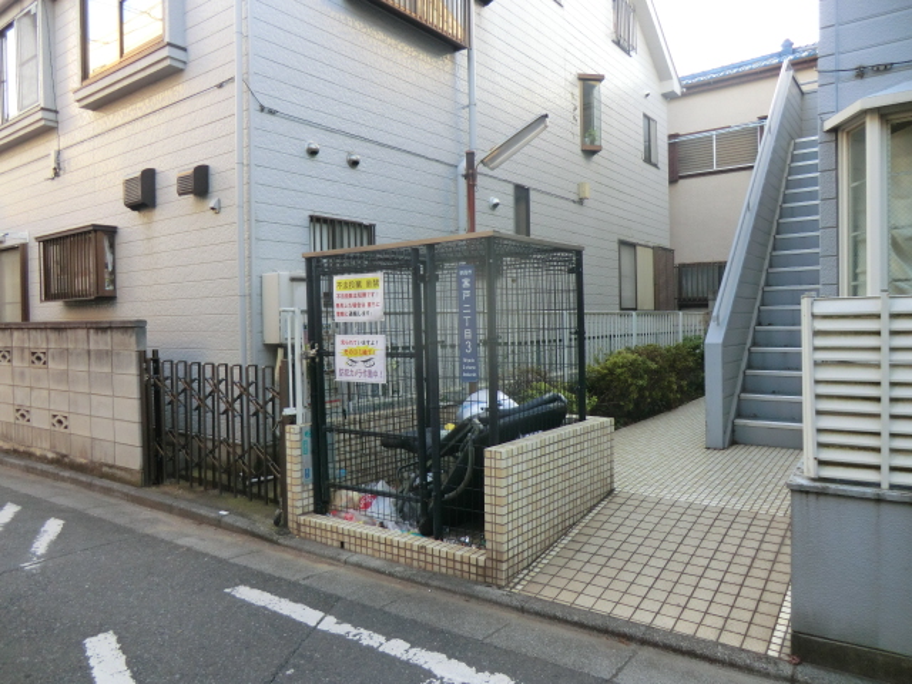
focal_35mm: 24
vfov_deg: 56.8
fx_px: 632
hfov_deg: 71.6
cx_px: 456
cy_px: 342
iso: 100
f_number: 3.2
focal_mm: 4.3
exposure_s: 1/60
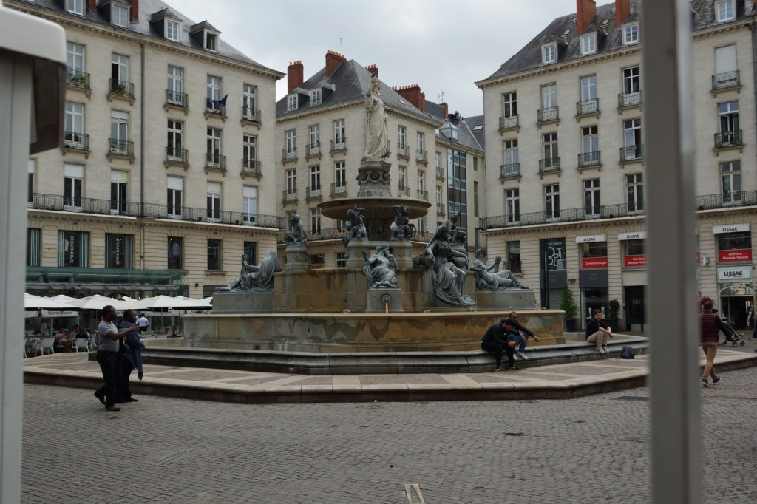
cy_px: 252
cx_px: 378
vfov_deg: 34.2
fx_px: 820
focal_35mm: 39
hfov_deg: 49.6
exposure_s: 1/400
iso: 100
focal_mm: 26
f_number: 6.3
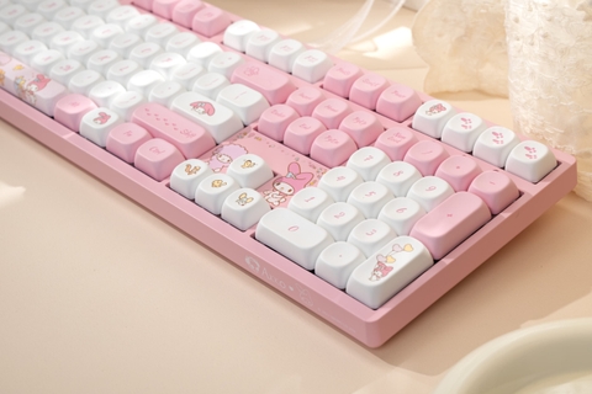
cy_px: 197
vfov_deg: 19.7
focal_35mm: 69
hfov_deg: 29.2
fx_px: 1135
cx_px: 296
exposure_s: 1/160
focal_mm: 46
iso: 640
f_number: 8
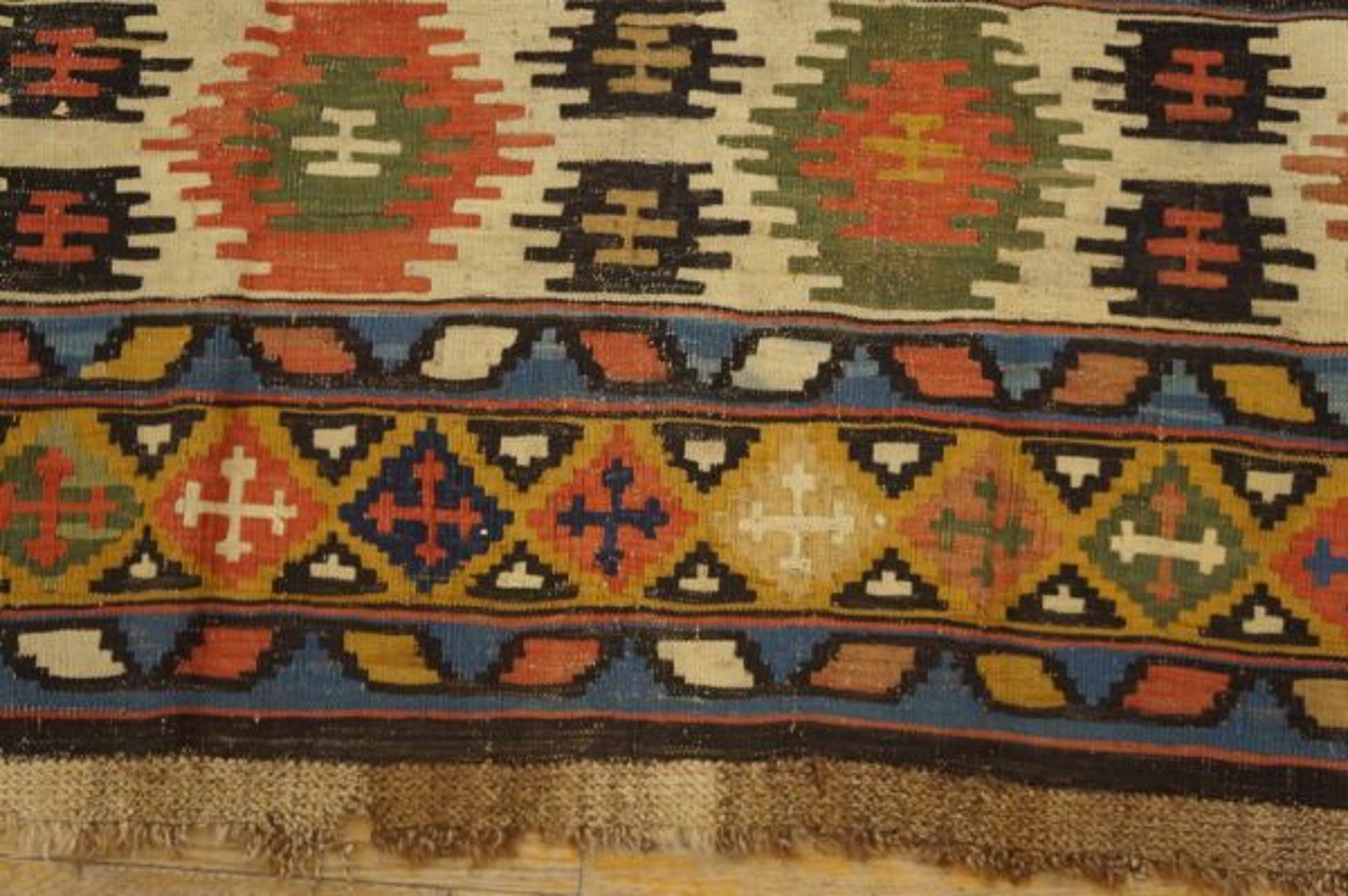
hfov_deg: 55.1
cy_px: 448
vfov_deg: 38.3
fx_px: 1291
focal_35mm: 34
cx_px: 674
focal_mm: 23
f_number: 4
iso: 3200
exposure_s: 1/160
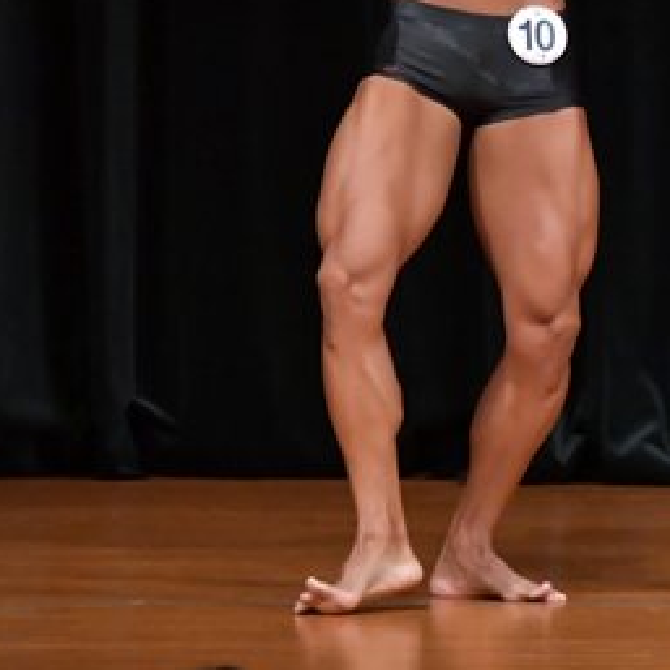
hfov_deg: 2.5
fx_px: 15131
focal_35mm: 691
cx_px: 747
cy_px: 112
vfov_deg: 2.5
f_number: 5.6
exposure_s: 1/400
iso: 5000
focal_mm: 180
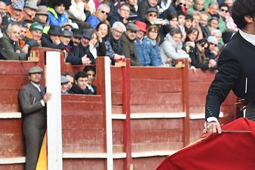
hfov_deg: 5.8
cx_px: 286
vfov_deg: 3.9
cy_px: 119
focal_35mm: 352
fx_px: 2495
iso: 640
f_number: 5.6
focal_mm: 150
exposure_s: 1/320
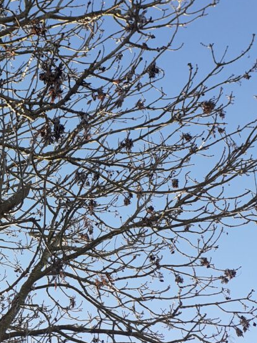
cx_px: -43
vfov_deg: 30.6
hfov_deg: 21.7
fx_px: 624
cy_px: 222
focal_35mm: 63
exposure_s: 1/481
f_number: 1.9
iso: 40
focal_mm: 3.6
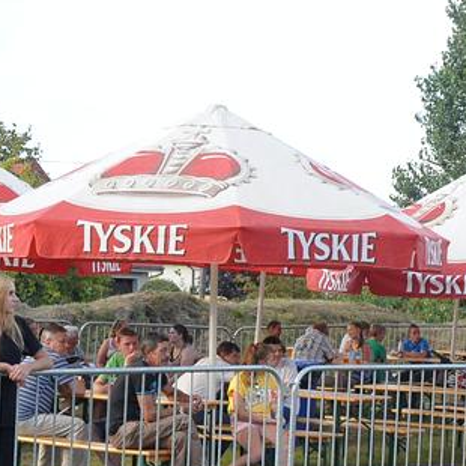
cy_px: 380
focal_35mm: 94
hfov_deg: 18.1
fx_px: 1434
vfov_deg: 18.3
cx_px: 446
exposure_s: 1/320
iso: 1250
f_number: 9
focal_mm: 27
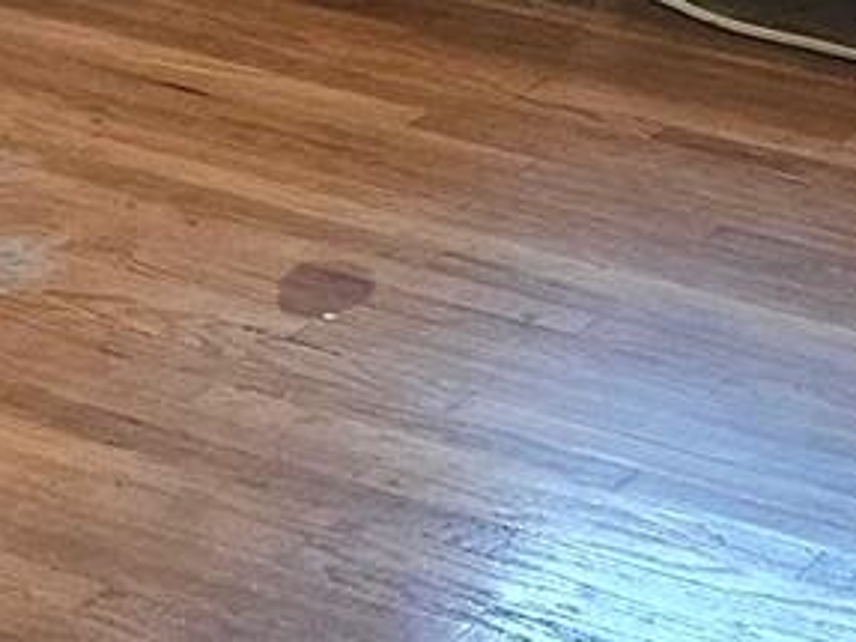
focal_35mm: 164
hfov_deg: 12.1
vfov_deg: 8.9
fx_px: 4054
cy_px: -242
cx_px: 424
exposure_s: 1/120
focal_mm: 5.4
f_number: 1.8
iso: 320
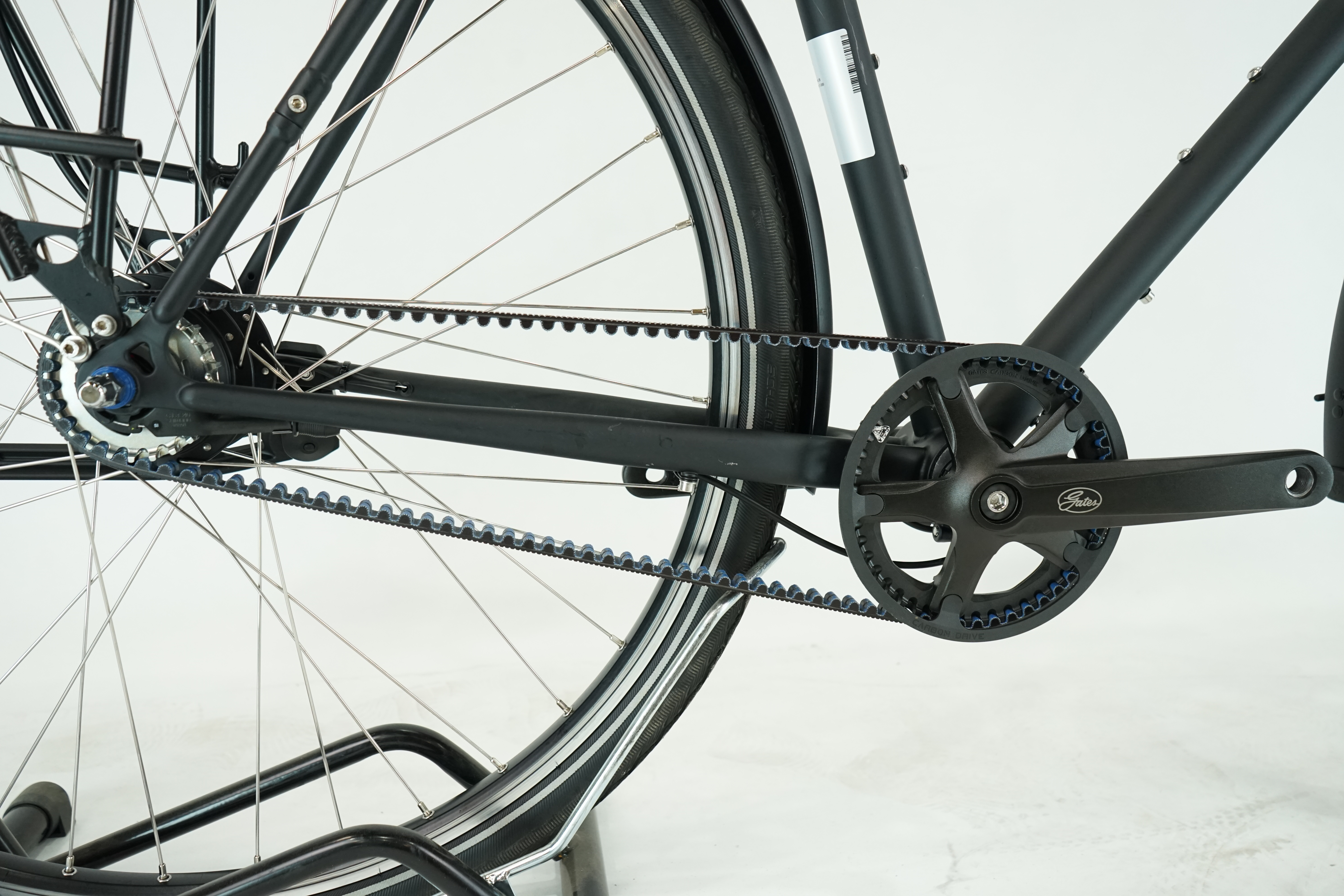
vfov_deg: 46.4
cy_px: 448
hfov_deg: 65.5
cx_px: 672
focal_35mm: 28
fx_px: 1045
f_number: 5.6
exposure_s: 1/200
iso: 1600
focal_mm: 28
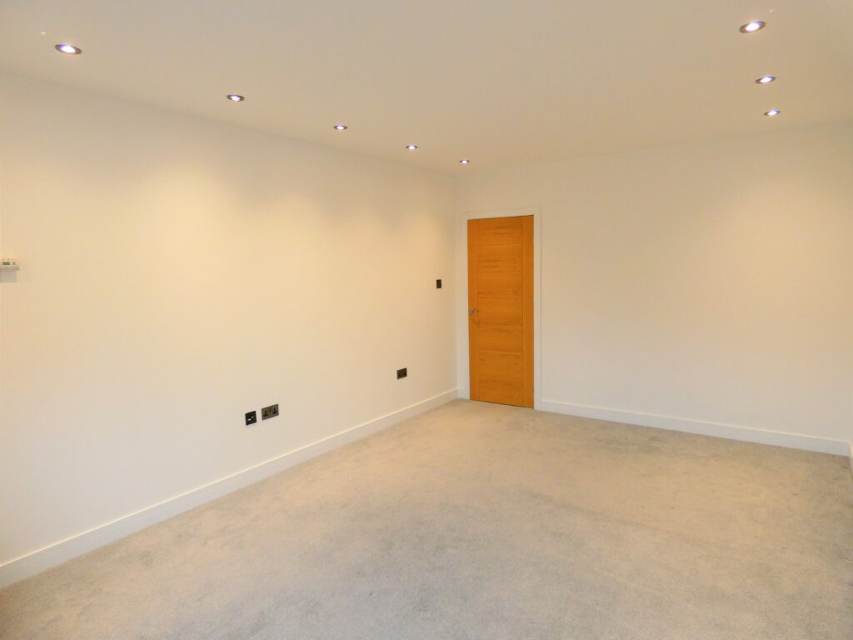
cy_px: 320
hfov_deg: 81.7
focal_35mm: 20
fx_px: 493
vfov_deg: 66.0
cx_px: 426
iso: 160
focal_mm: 3.6
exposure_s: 1/60
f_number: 2.8
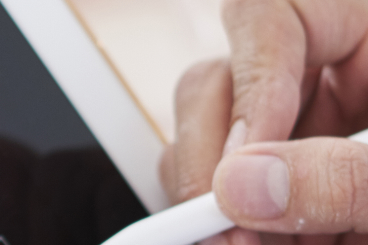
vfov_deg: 3.5
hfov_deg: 5.1
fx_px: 4059
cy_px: 336
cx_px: -200
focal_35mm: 397
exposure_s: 1/80
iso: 125
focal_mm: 60
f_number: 3.2
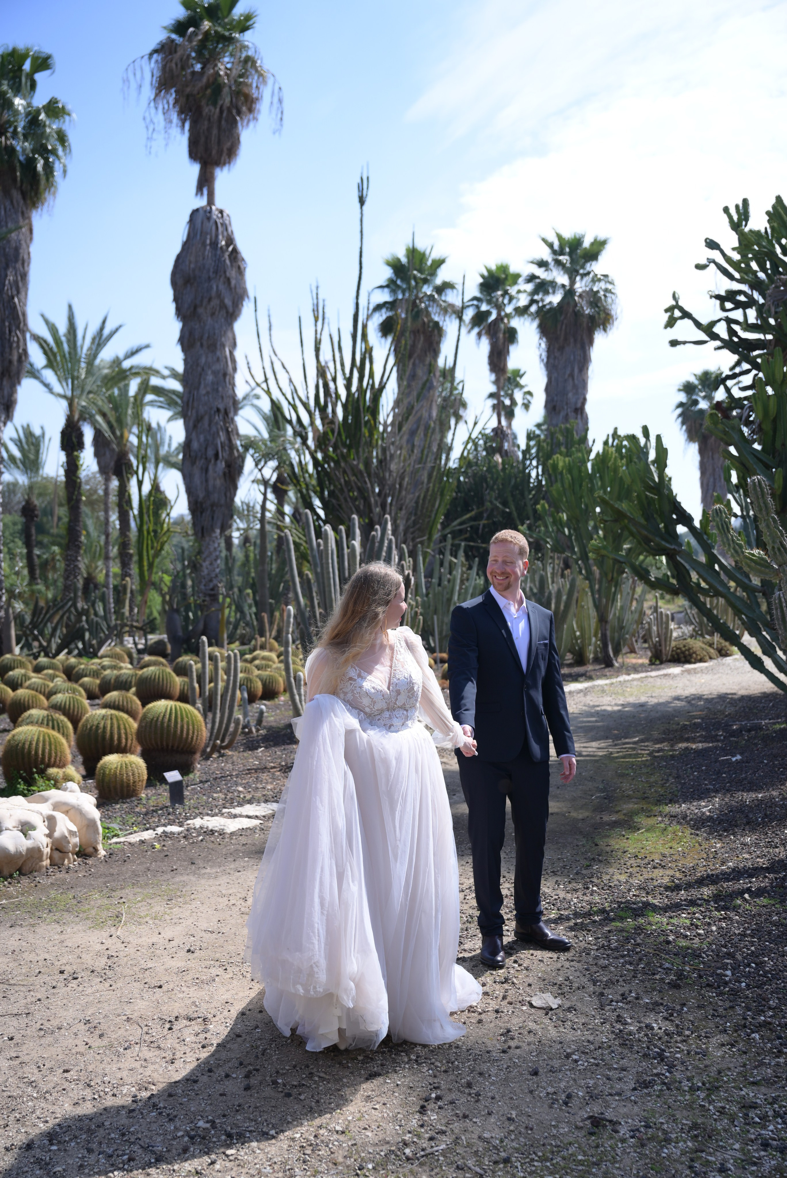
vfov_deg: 54.4
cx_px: 394
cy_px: 589
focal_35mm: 35
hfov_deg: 37.9
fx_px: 1146
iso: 100
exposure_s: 1/1000
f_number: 3.5
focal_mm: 35
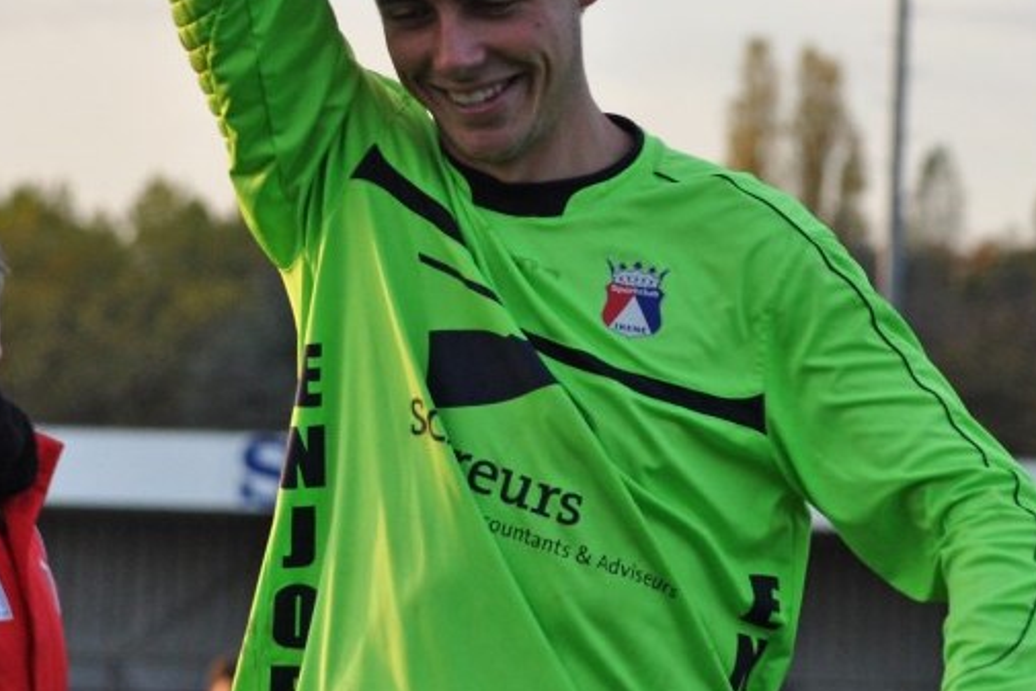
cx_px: 500
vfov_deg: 5.0
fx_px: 7944
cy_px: 162
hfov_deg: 7.5
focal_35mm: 276
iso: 800
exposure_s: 1/640
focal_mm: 86
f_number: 4.5
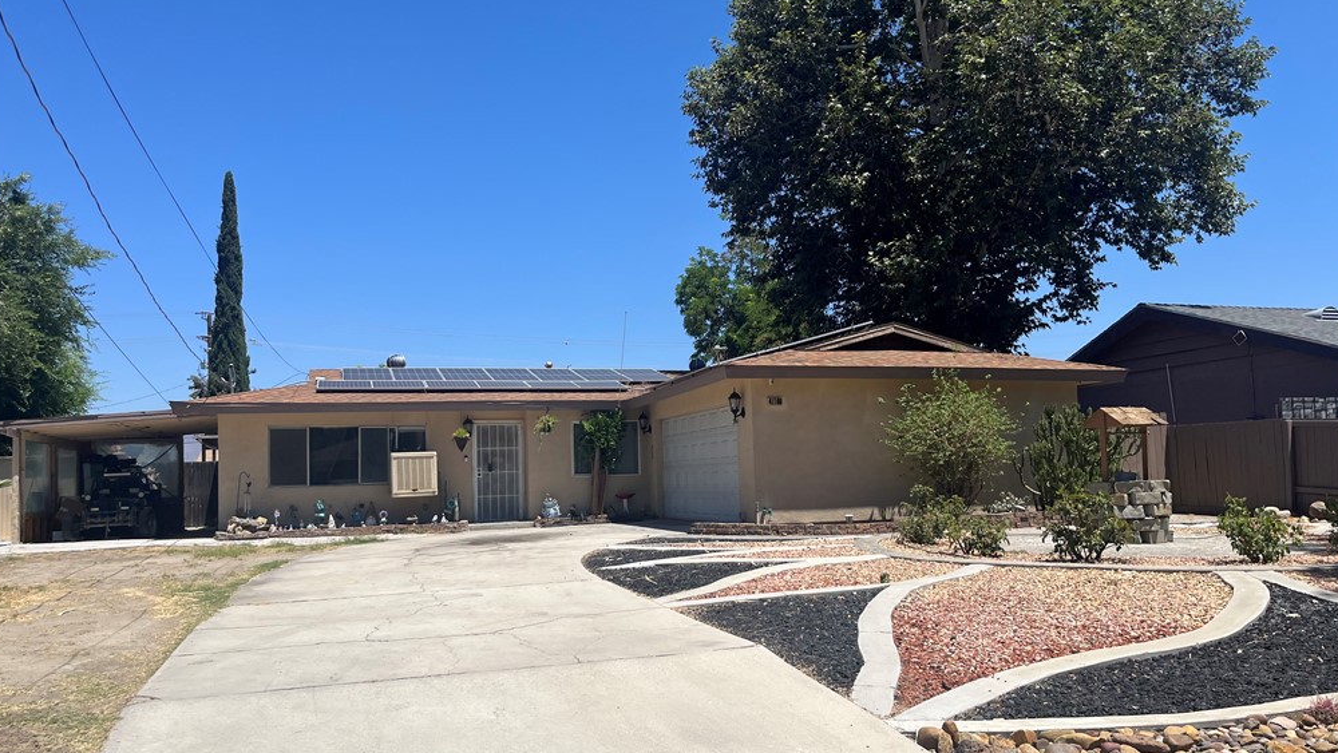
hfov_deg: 66.1
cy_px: 421
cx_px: 668
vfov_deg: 40.1
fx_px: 1029
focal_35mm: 29
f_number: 1.6
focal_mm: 5.1
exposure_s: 1/4854
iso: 50
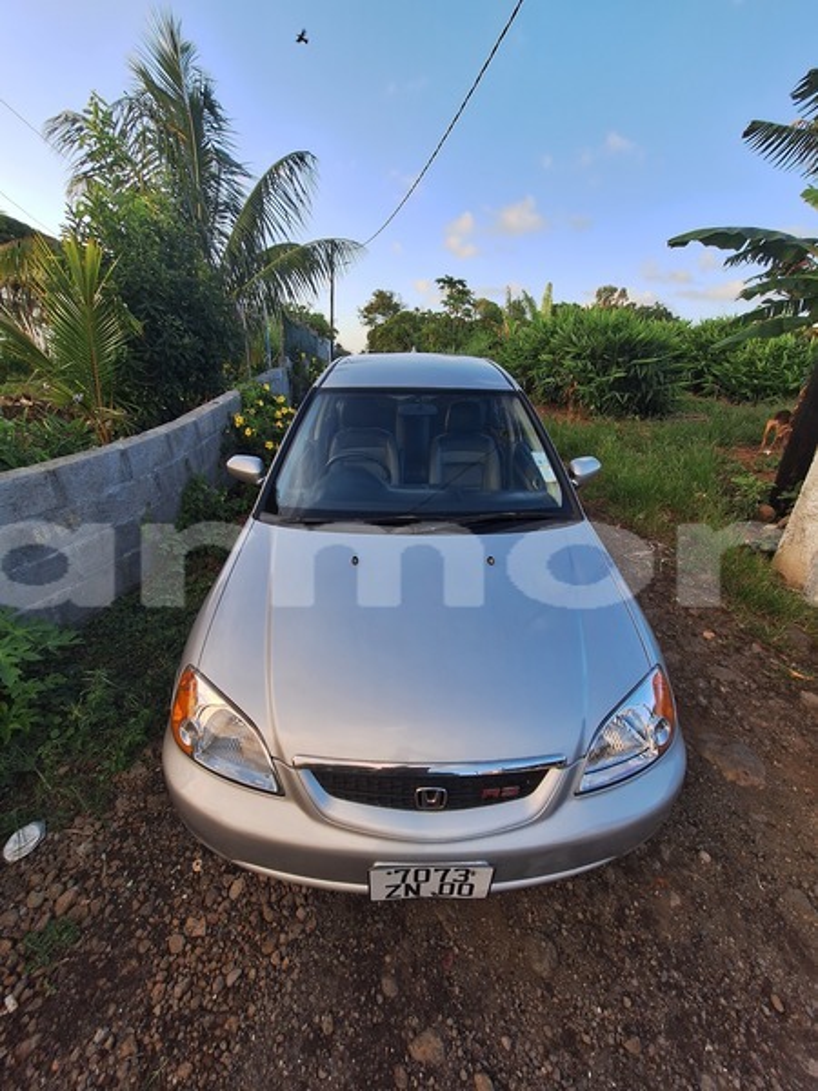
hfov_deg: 89.9
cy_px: 546
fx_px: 410
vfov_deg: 106.2
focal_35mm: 13
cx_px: 409
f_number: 2.2
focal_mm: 1.74
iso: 40
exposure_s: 1/432
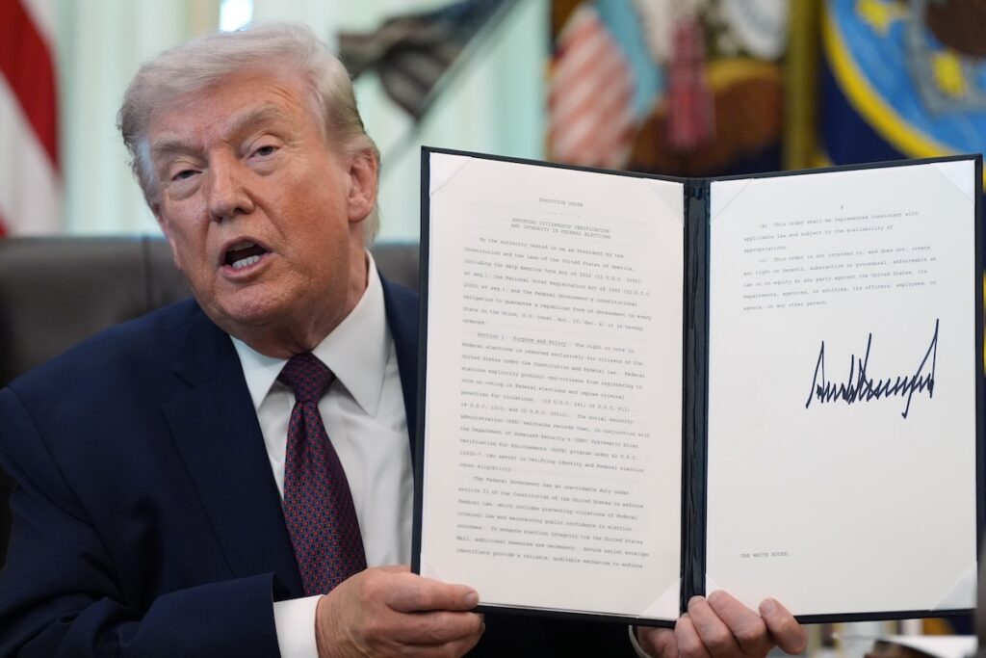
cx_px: 493
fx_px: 3533
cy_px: 329
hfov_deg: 15.9
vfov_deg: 10.6
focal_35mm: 129
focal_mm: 129
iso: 4000
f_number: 2.8
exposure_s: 1/400
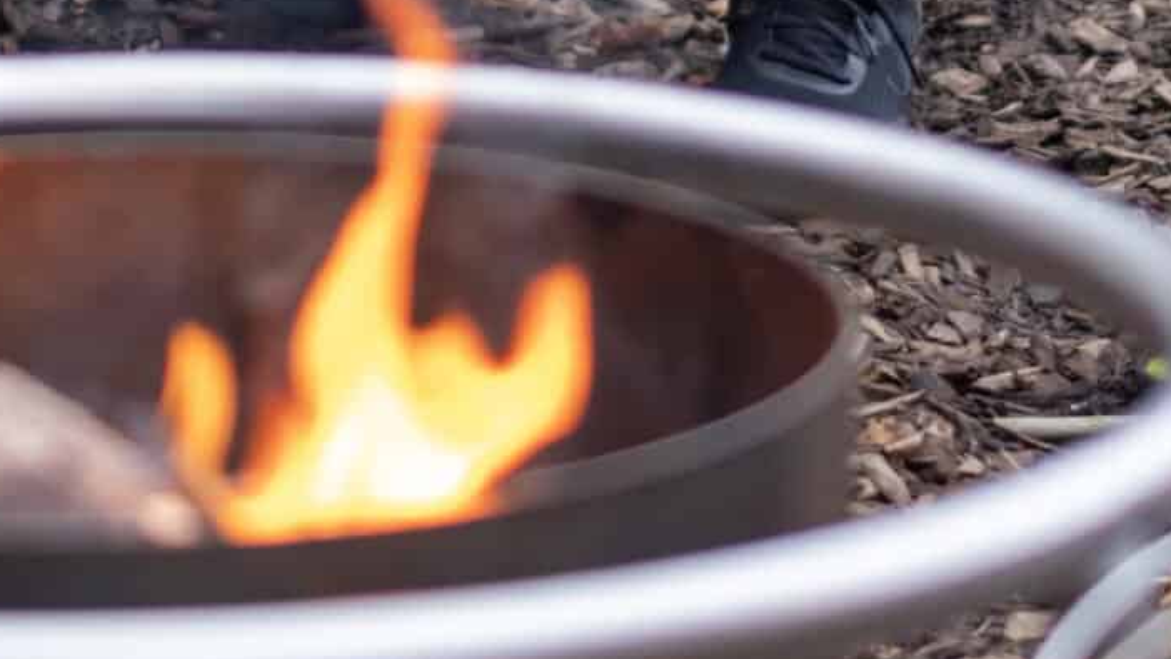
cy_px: -697
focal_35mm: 321
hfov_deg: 6.7
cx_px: 510
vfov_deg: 3.7
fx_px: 9968
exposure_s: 1/320
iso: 125
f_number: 1.6
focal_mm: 56
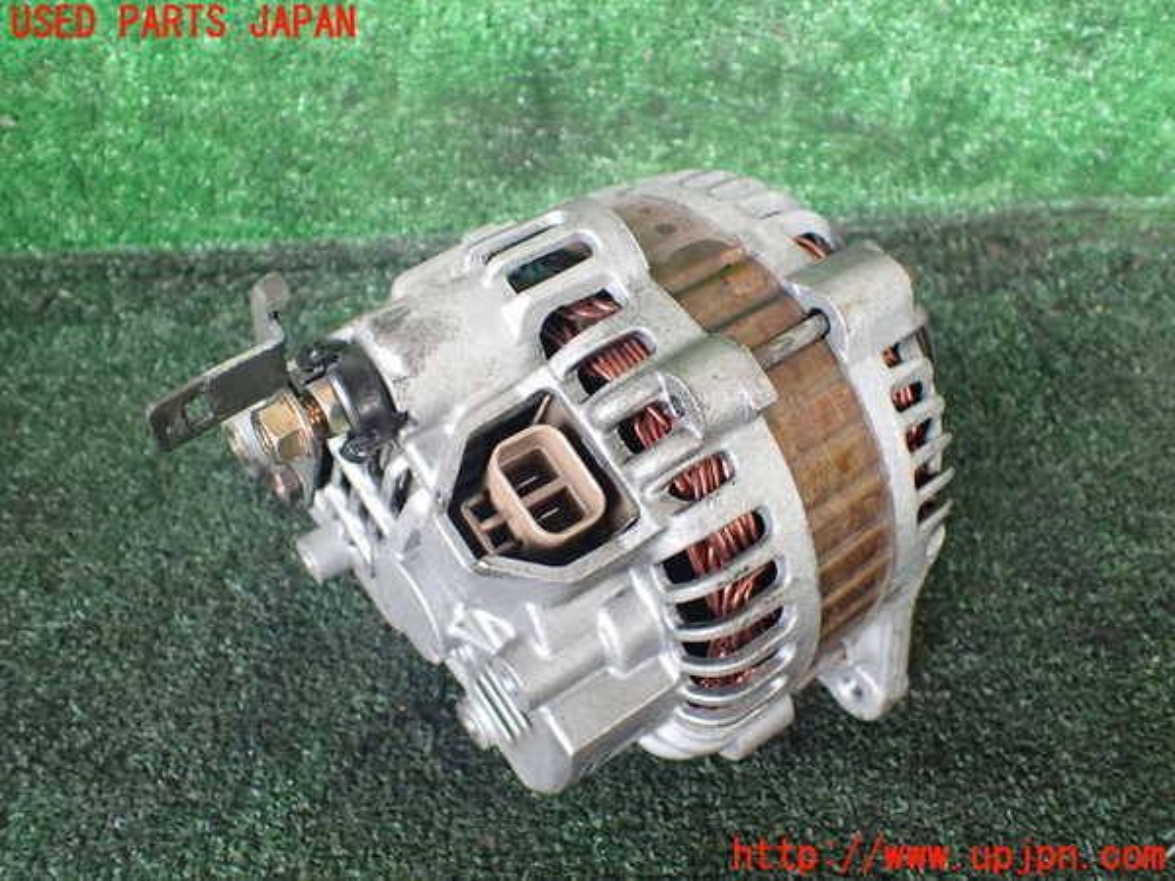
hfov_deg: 60.0
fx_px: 1018
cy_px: 440
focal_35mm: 30
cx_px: 588
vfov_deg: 46.8
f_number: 2.3
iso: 800
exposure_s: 1/125
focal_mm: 5.4
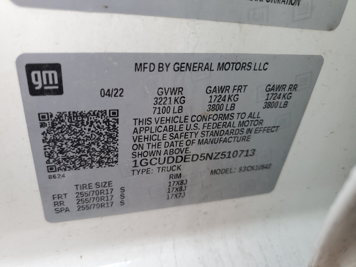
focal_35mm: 26
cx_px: 178
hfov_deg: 67.3
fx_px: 267
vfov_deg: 53.1
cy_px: 134
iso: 63
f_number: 1.5
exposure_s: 1/120
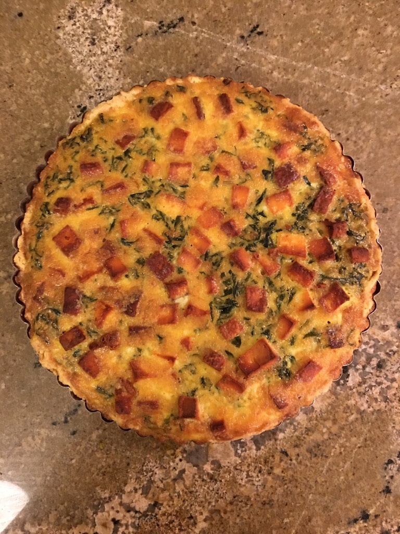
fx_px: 447
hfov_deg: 48.2
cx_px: 200
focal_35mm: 29
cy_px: 267
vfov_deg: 61.7
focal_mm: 4.15
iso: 64
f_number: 2.2
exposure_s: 1/4
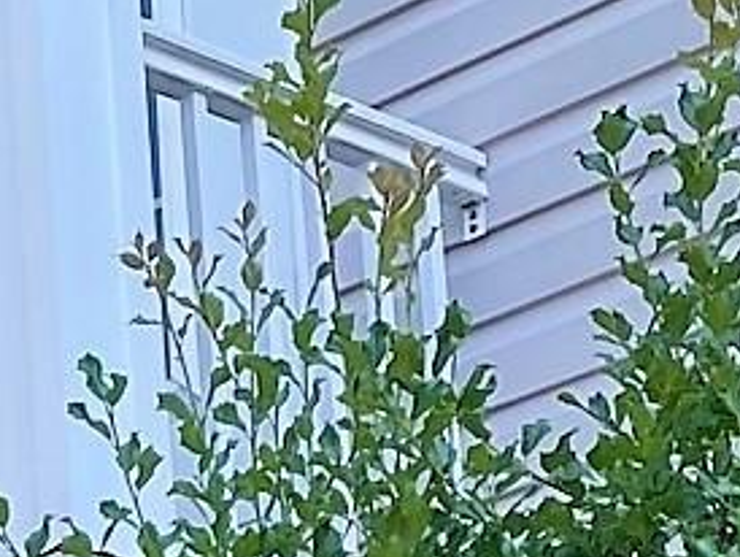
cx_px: -1102
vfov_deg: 7.4
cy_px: 1217
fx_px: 4087
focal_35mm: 191
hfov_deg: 9.2
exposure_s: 1/1182
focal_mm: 4.2
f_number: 1.6
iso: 32
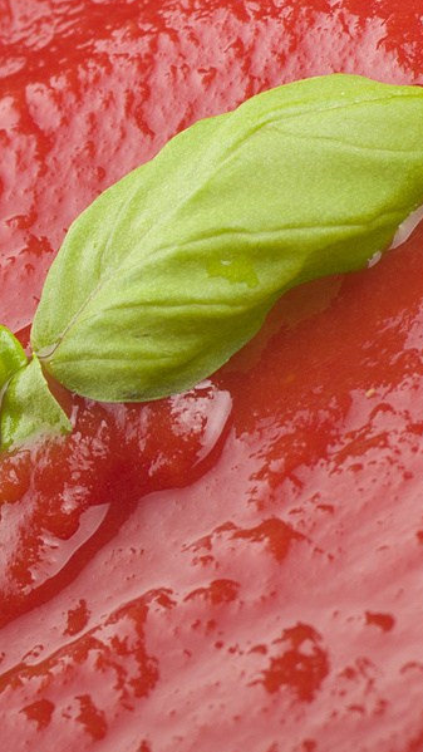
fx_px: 8832
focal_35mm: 443
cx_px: -285
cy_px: 633
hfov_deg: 2.7
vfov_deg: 4.9
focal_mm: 100
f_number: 11
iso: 100
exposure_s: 1/180
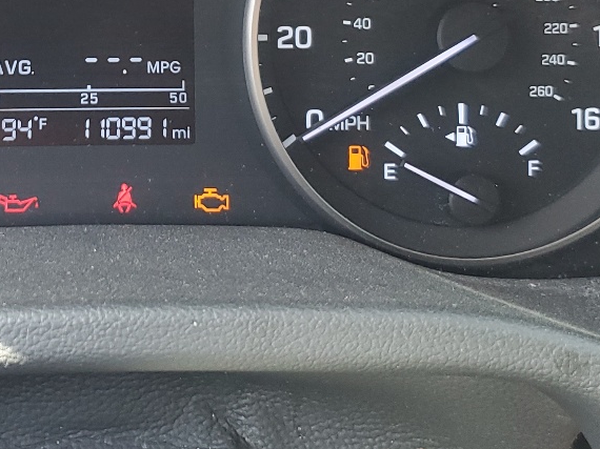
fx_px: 1265
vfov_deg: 19.6
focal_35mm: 73
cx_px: 75
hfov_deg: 25.9
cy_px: 2
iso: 74
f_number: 1.5
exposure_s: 1/60.2
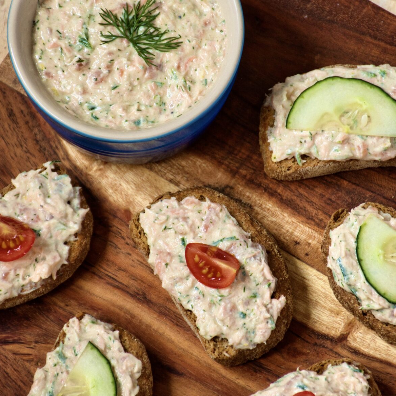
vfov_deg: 6.4
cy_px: 169
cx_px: 197
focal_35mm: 275
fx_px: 3559
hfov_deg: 6.4
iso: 500
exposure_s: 1/40
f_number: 5.6
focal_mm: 140
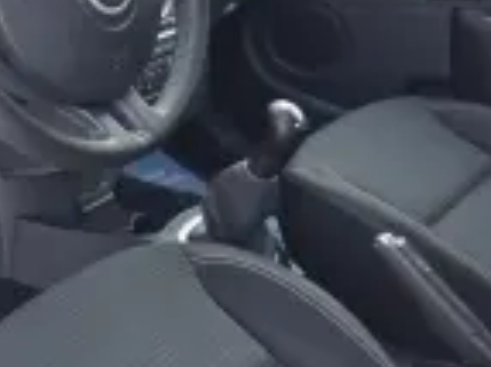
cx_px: -41
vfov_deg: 24.8
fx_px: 822
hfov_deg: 30.1
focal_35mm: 58
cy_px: 82
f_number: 1.7
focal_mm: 6.25
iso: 64
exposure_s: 1/180
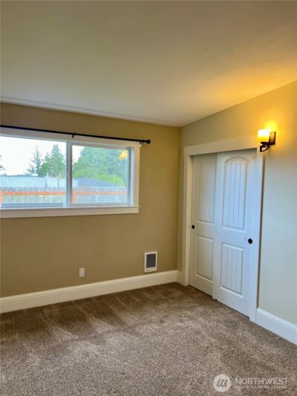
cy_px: 198
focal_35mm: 26
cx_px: 148
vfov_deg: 67.3
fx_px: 297
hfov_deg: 53.1
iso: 100
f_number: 1.5
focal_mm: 5.7
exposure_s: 1/120
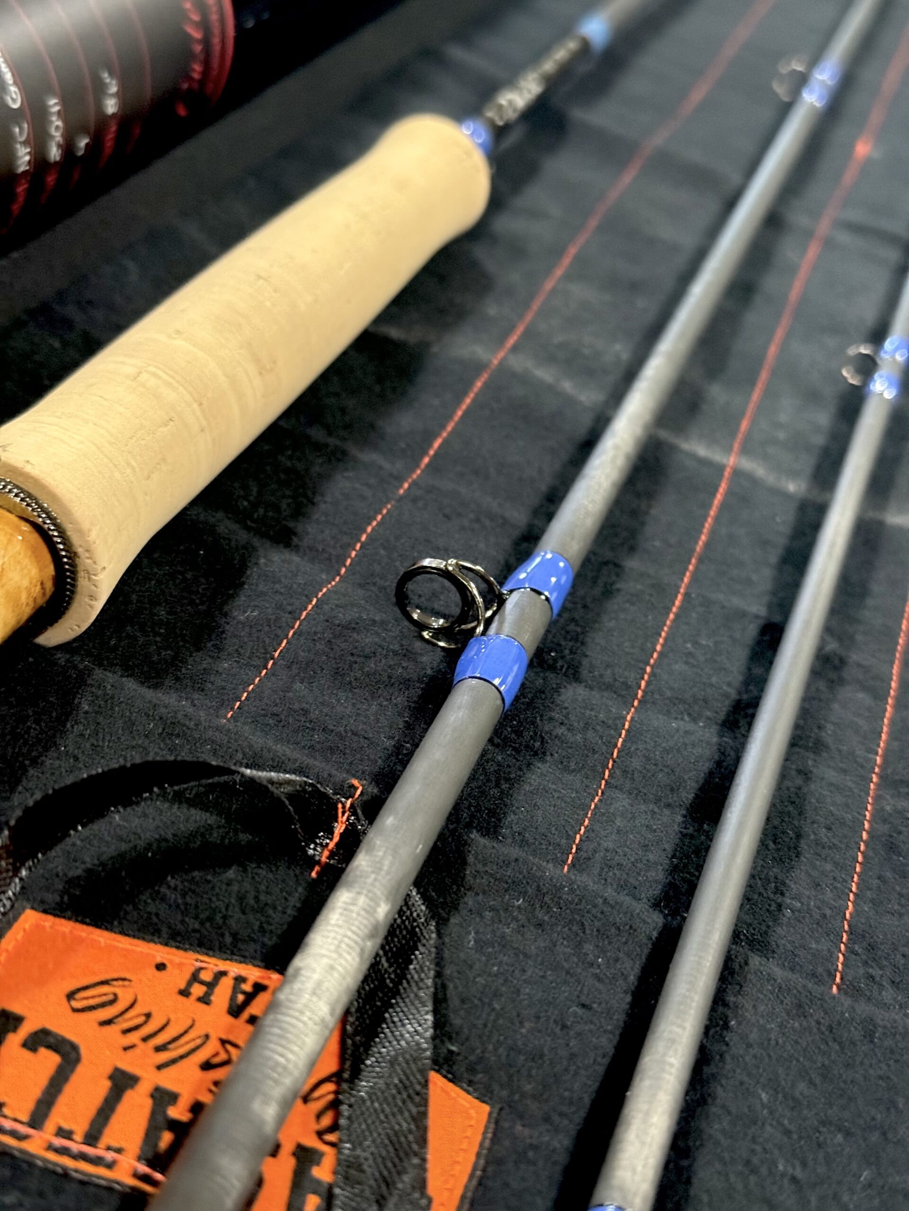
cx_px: 454
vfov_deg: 39.7
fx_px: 1681
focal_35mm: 48
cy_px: 606
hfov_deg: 30.3
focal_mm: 6.76
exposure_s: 1/30
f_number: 1.78
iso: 640
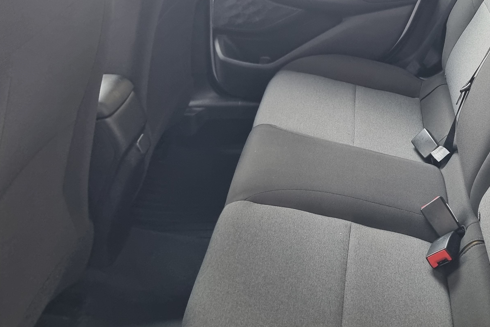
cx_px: 347
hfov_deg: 42.7
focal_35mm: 45
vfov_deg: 29.6
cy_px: 105
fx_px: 612
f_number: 1.8
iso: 320
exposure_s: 1/120
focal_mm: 5.4
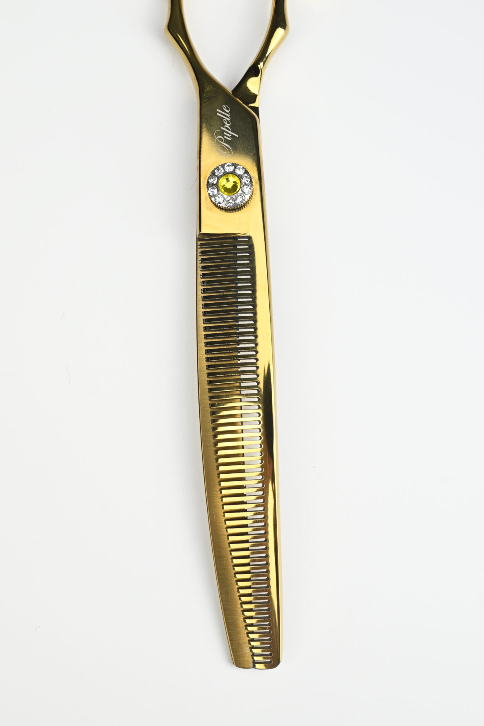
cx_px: 234
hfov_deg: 13.7
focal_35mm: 100
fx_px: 2016
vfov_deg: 20.3
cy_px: 247
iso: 64
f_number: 8
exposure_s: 1/160
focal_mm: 68
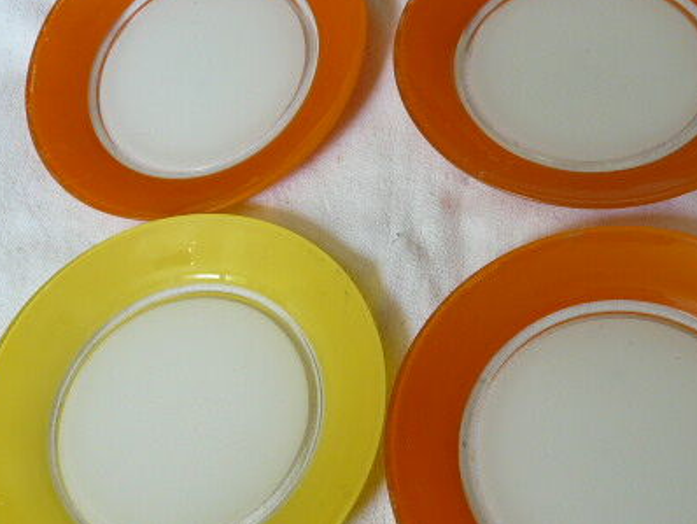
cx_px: 401
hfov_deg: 41.9
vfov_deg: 32.1
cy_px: 310
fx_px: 907
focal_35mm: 45
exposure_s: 1/30
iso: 125
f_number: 2.8
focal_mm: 4.6
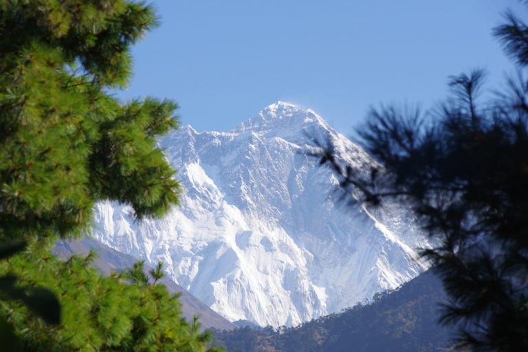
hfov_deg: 9.1
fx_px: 3300
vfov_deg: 6.1
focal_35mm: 225
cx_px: 264
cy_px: 176
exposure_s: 1/320
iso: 400
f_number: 10
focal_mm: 150
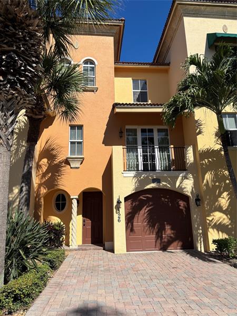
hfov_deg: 53.1
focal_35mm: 26
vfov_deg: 67.3
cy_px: 158
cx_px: 118
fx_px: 237
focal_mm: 5.96
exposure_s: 1/4854
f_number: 1.6
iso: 50
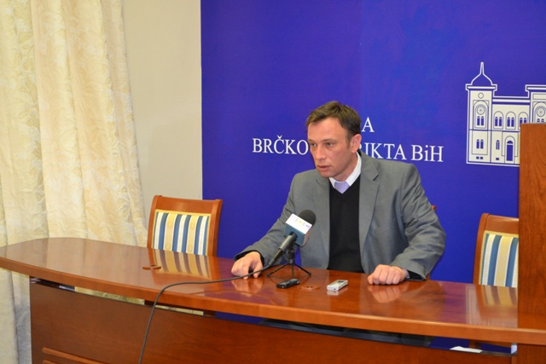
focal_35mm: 72
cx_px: 273
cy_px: 182
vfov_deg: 18.9
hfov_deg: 28.1
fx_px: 1092
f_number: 5.6
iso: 1600
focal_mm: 48
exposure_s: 1/60
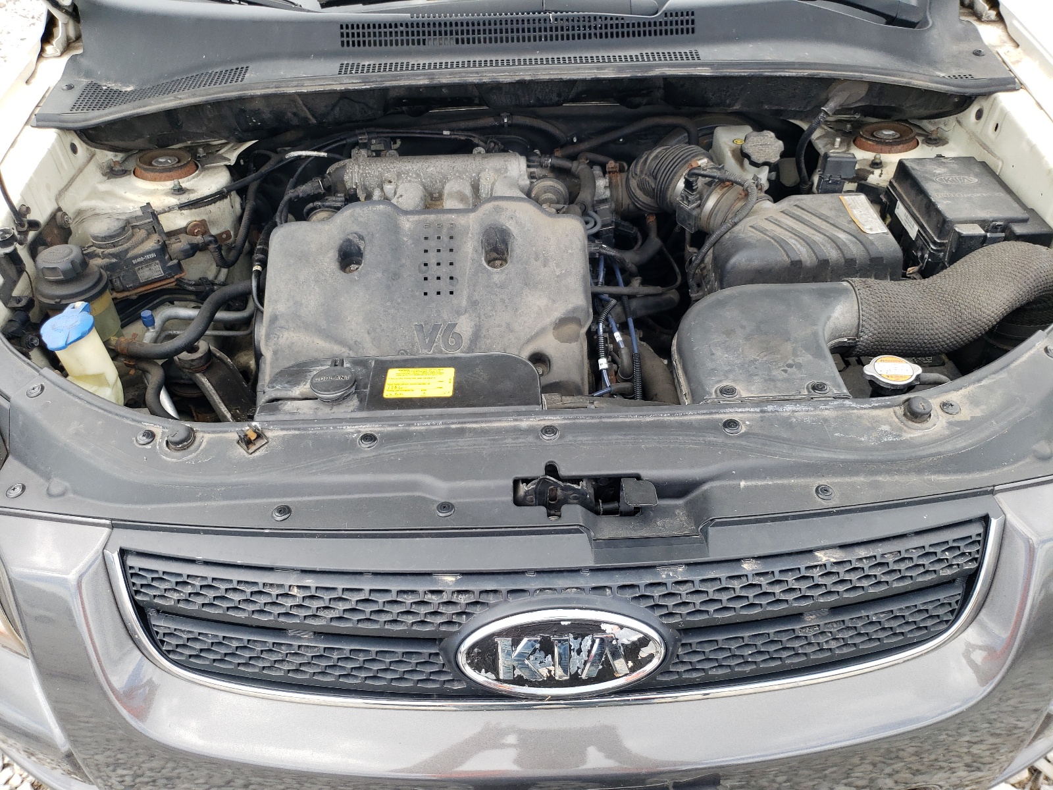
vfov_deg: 53.1
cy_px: 395
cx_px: 526
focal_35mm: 26
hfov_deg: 67.3
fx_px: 791
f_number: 1.5
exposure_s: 1/417
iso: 50
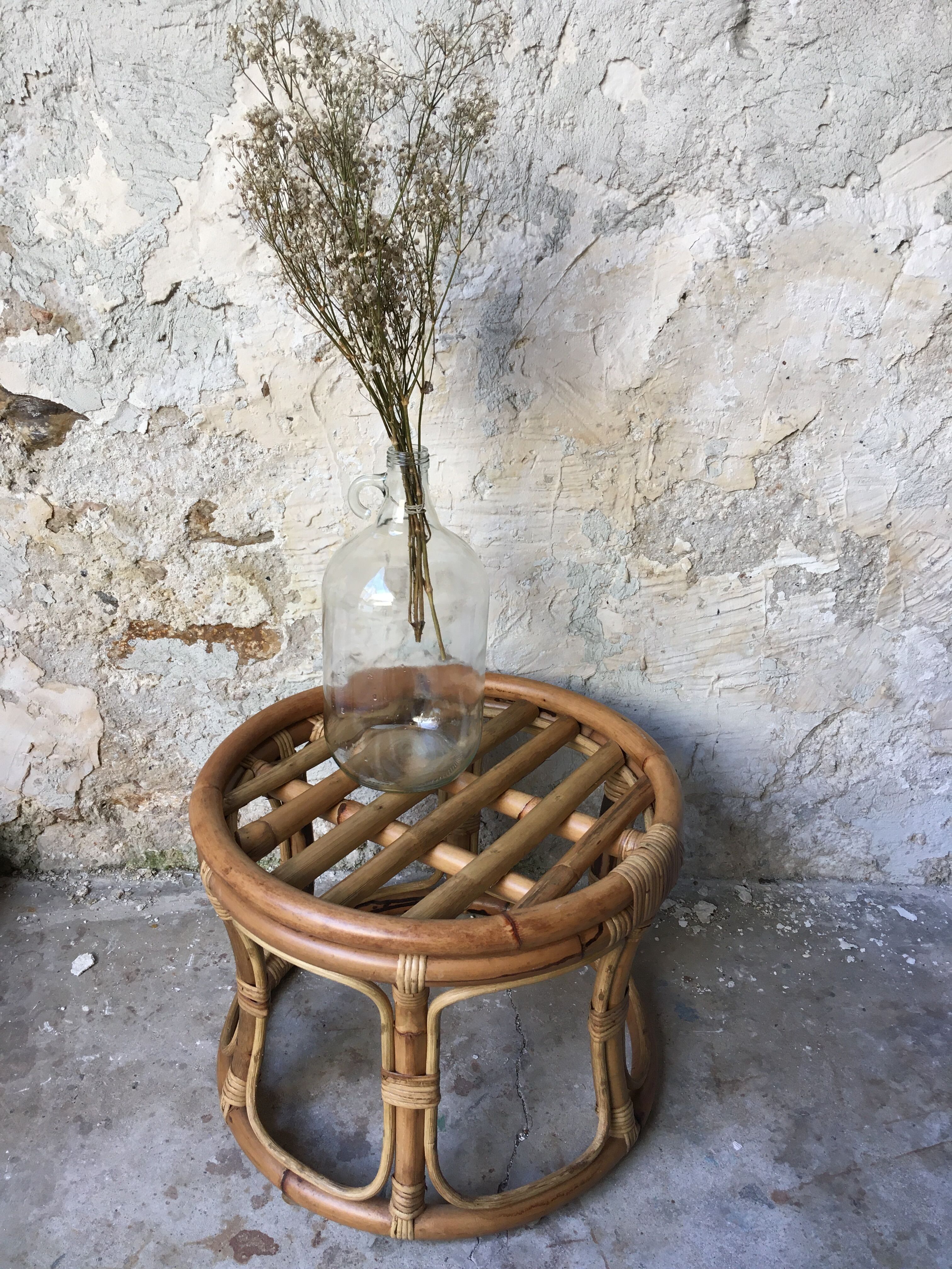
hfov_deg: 48.2
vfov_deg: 61.7
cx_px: 476
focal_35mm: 29
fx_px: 1063
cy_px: 634
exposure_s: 1/33
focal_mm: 4.15
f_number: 2.2
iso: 25
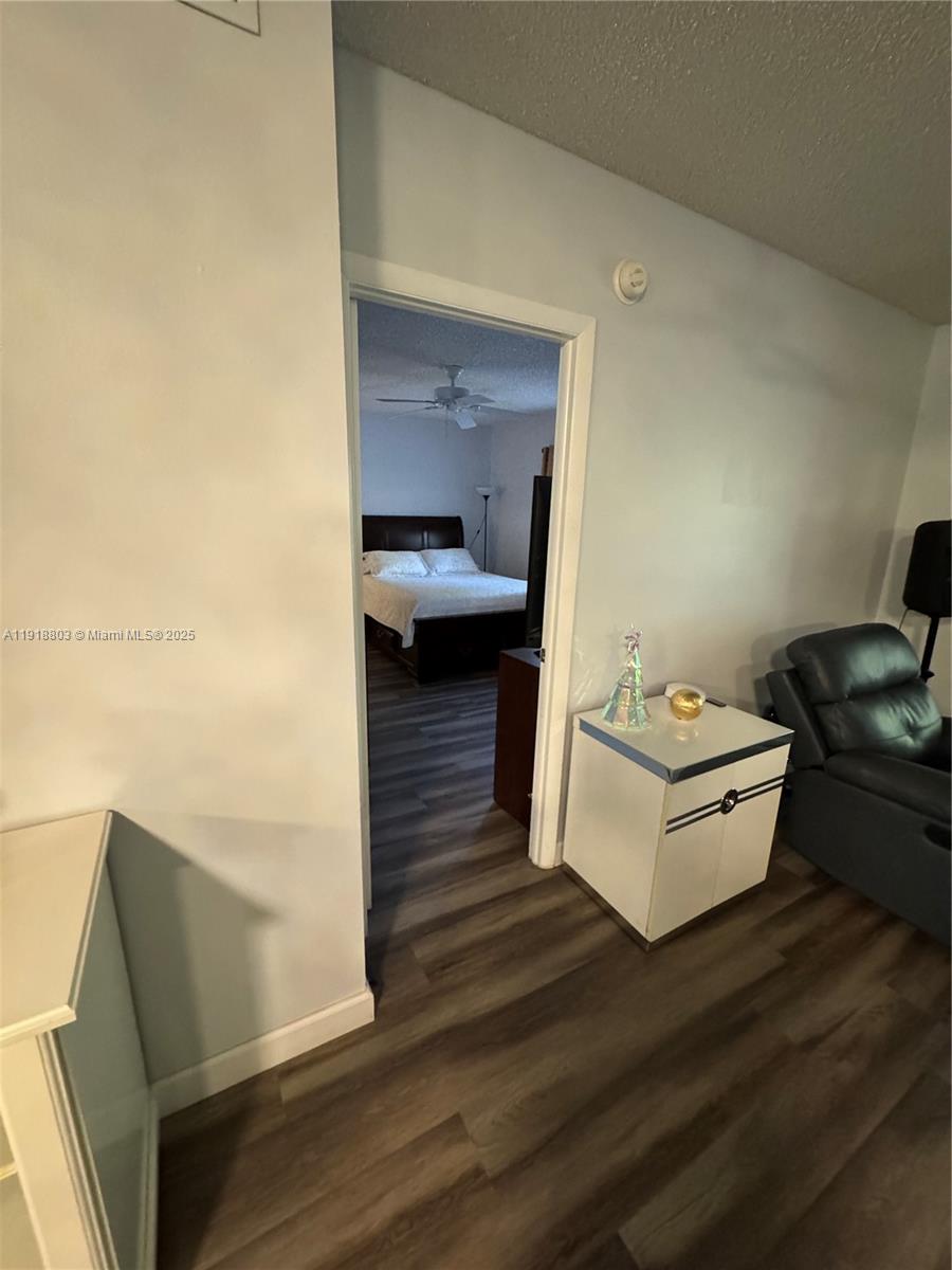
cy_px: 635
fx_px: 513
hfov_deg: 85.7
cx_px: 476
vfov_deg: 102.1
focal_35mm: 14
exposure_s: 1/60
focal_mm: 2.22
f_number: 2.2
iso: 1250
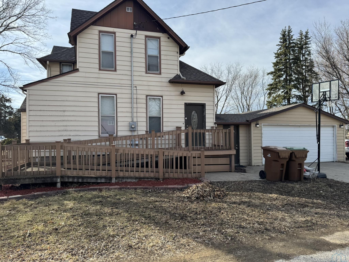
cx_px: 174
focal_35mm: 24
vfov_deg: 56.8
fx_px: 242
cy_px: 131
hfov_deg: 71.6
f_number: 1.78
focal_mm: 6.76
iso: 80
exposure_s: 1/2604
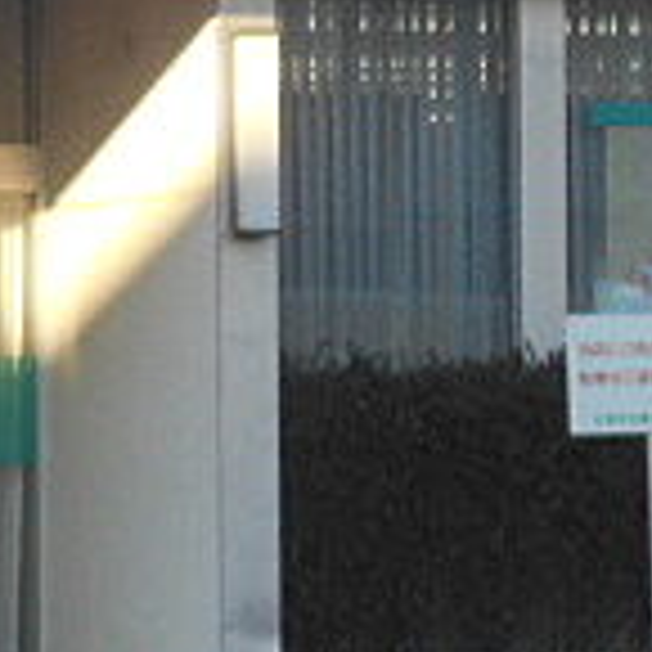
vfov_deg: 6.8
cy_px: 130
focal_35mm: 258
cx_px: -553
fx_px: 5498
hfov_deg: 6.6
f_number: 5.3
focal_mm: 11.6
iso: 140
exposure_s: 1/250
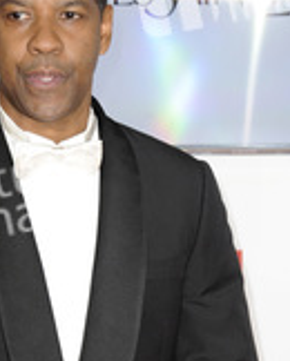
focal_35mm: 243
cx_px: 45
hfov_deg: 6.4
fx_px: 2602
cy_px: 319
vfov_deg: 7.9
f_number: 6.3
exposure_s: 1/200
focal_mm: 105
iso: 1000
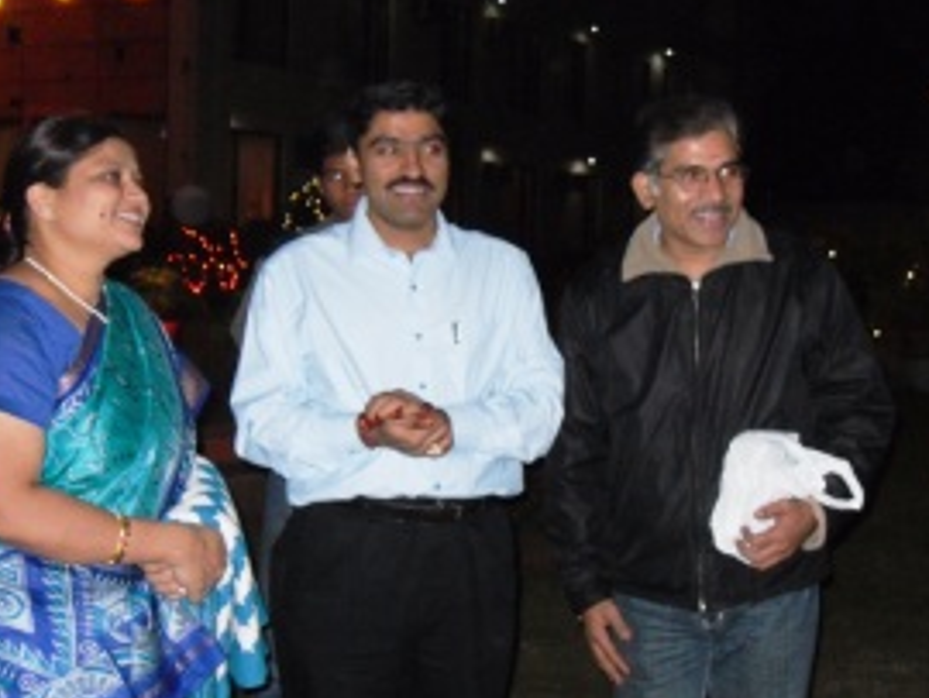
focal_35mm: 58
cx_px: 561
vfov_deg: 25.3
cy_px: 351
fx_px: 1558
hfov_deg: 33.1
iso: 200
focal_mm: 6.3
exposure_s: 1/45
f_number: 3.5
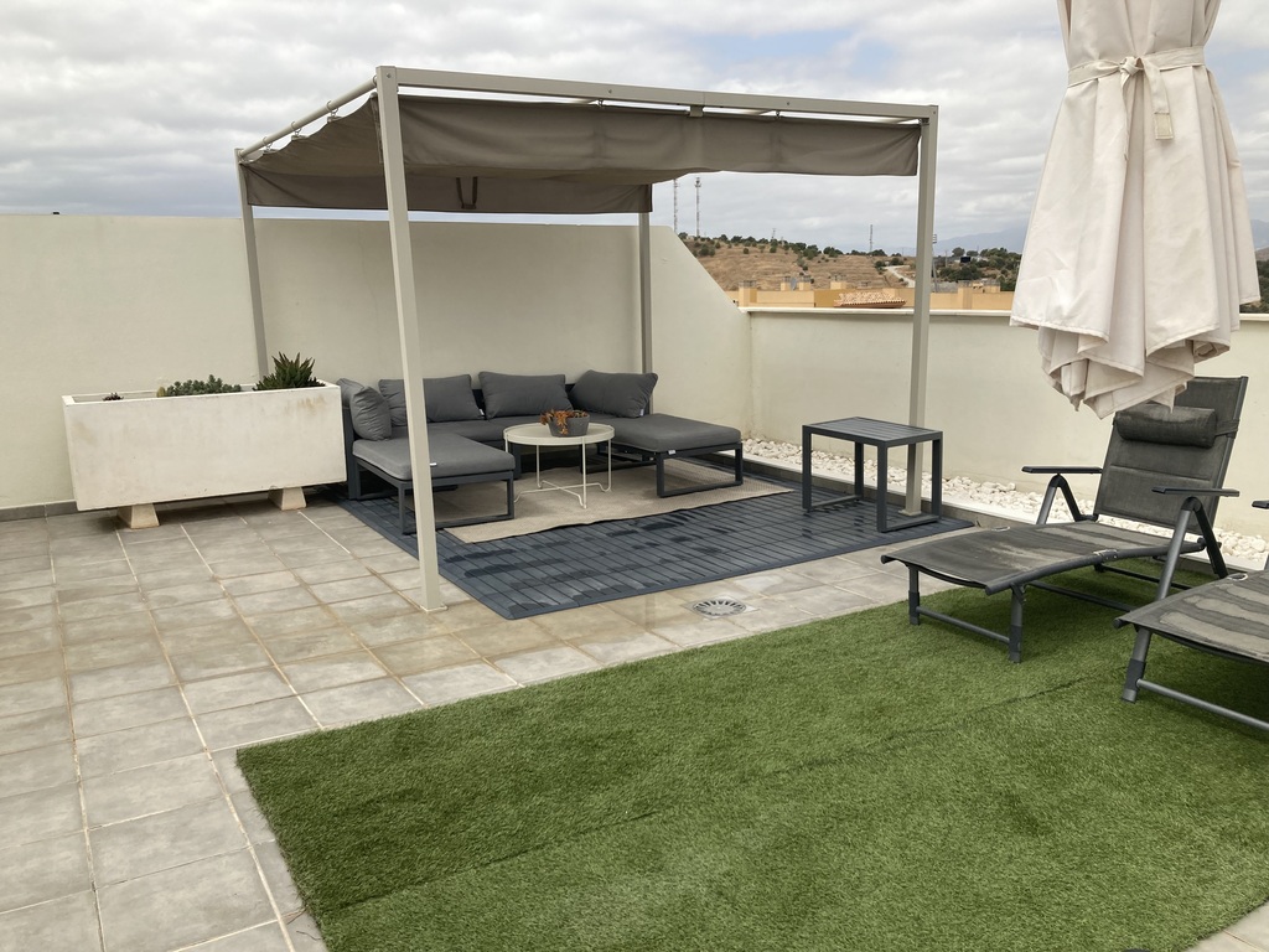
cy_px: 476
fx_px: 1026
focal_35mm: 28
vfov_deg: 49.7
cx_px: 634
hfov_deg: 63.4
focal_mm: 3.99
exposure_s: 1/2024
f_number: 1.8
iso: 20
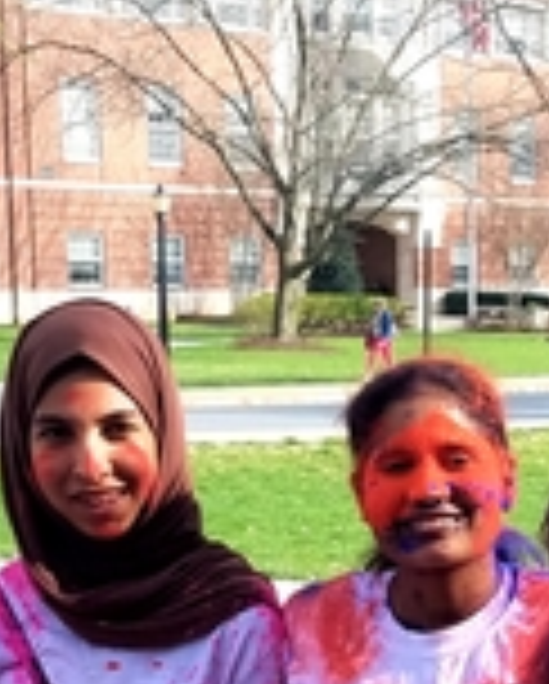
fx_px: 1216
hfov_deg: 24.2
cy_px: 576
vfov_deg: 30.4
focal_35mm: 60
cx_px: 562
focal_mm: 4.2
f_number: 1.7
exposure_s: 1/684
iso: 40
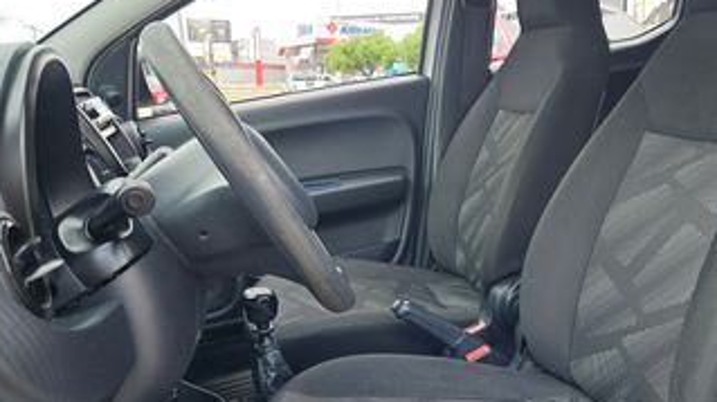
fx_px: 703
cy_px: 202
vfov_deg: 31.9
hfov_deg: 53.1
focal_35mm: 37
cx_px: 472
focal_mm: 5.4
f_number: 1.8
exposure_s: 1/247
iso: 25
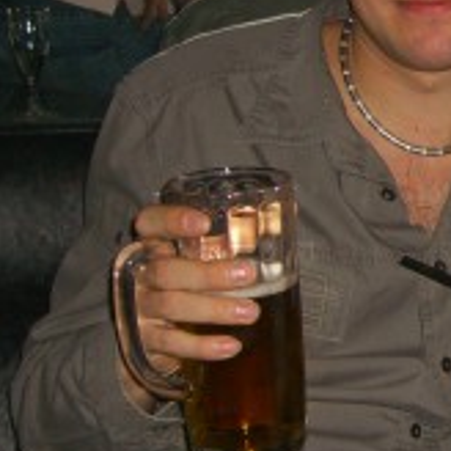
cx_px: 641
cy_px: 228
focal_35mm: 123
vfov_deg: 14.2
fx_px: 1813
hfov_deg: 13.5
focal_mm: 7.9
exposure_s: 1/60
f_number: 2.8
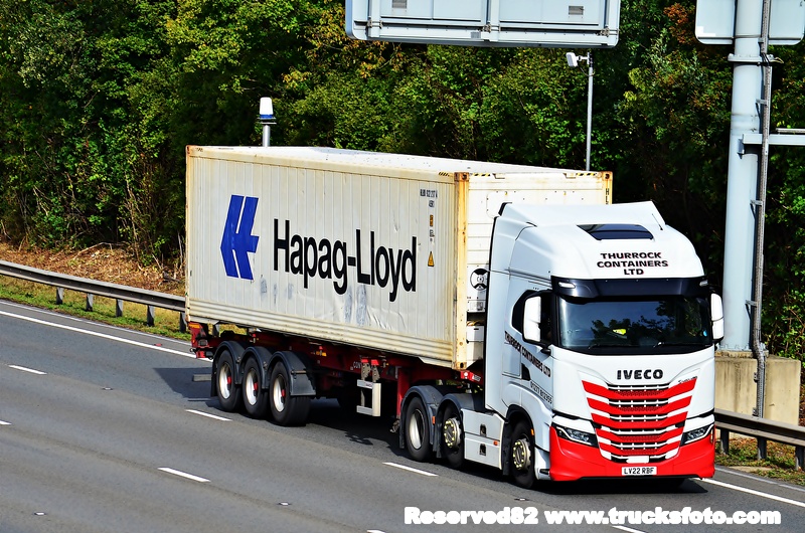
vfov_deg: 5.5
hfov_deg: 8.3
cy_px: 266
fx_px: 5523
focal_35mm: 248
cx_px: 402
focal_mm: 165
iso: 320
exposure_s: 1/640
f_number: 8
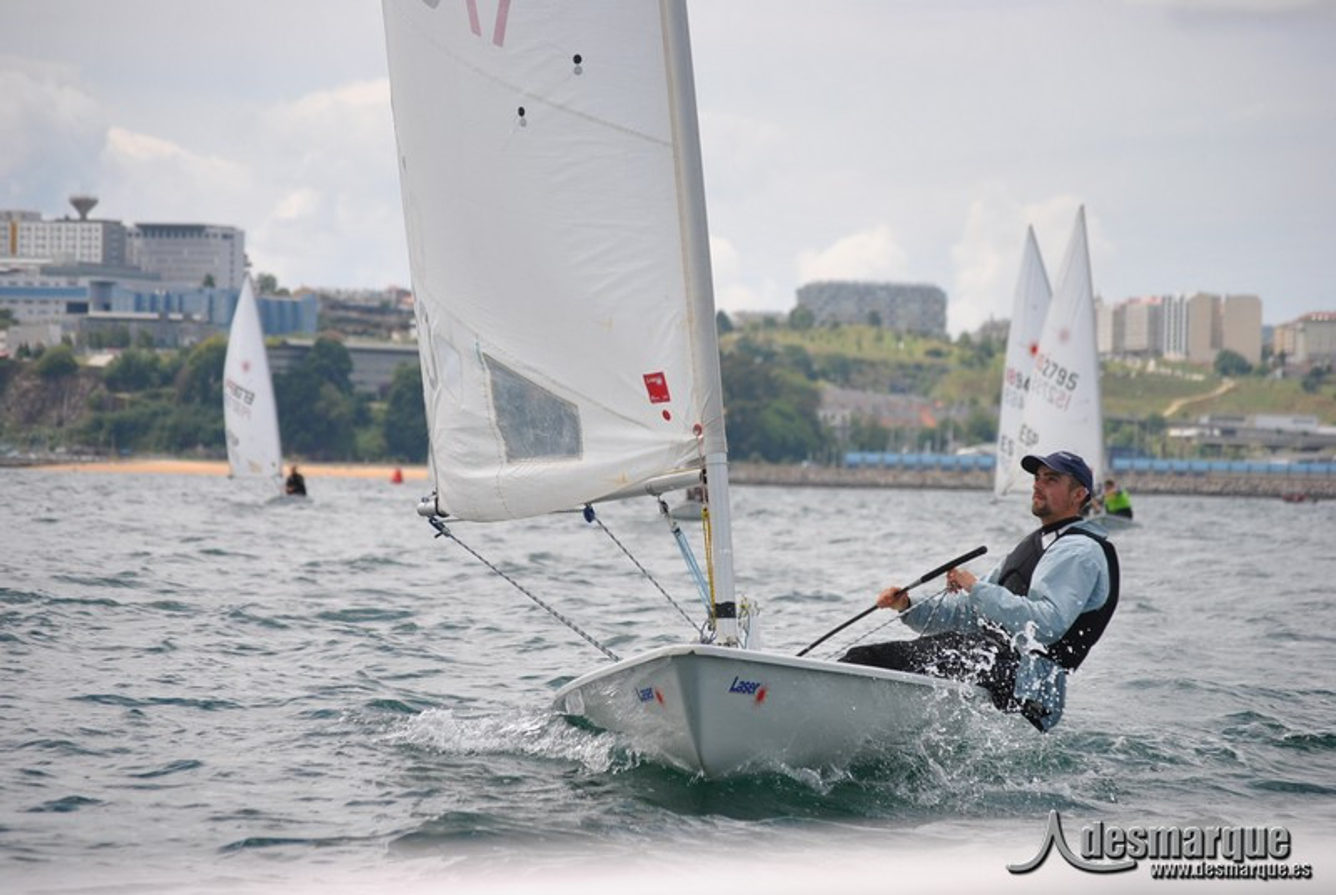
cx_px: 668
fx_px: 7526
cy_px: 448
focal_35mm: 202
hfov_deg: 10.1
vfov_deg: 6.8
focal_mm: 135
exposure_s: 1/500
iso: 100
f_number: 5.6
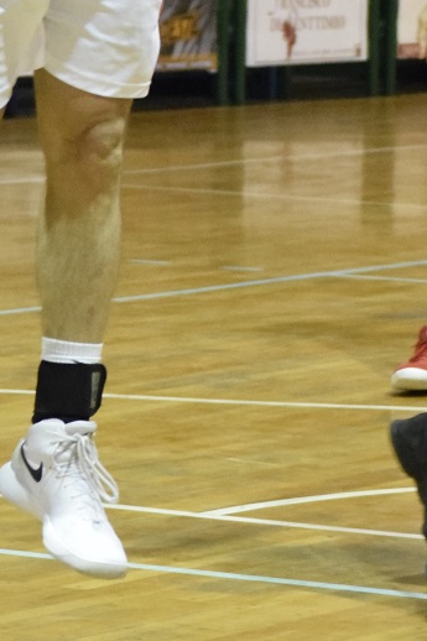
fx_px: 5105
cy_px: -281
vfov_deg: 7.1
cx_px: 249
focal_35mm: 287
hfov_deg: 4.8
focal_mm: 55
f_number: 4.5
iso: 4000
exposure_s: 1/320
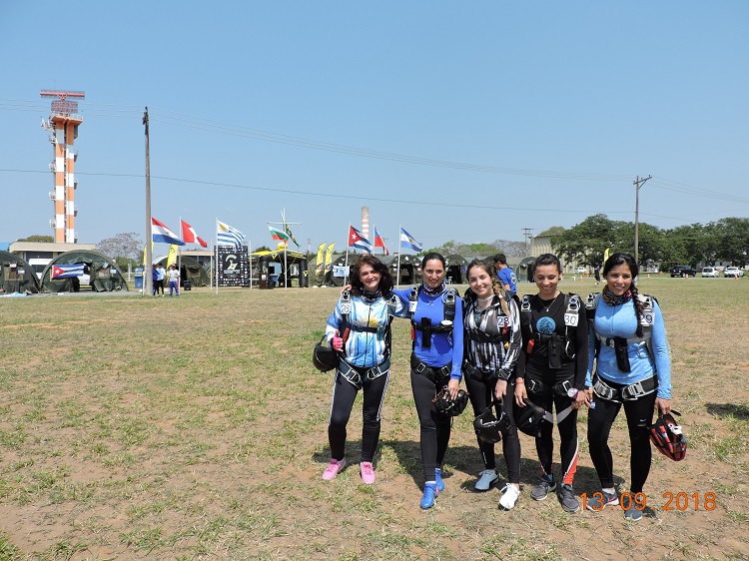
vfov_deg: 56.8
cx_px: 374
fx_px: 519
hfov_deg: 71.6
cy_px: 280
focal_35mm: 24
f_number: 3
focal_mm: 4.3
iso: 100
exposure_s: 1/1250
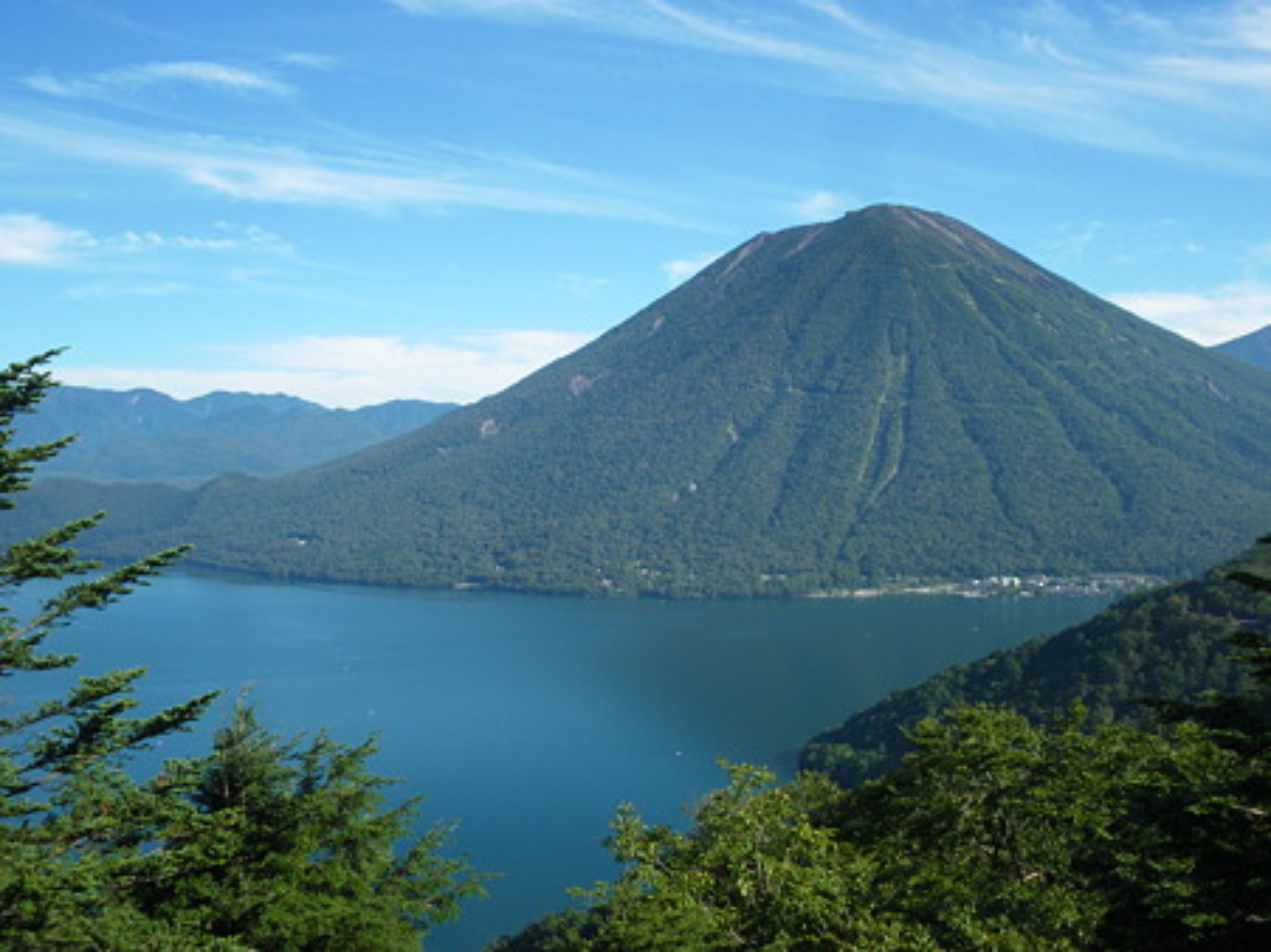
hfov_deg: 51.4
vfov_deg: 39.6
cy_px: 476
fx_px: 1321
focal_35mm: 36
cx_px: 636
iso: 64
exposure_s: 1/200
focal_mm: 6.3
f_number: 5.4
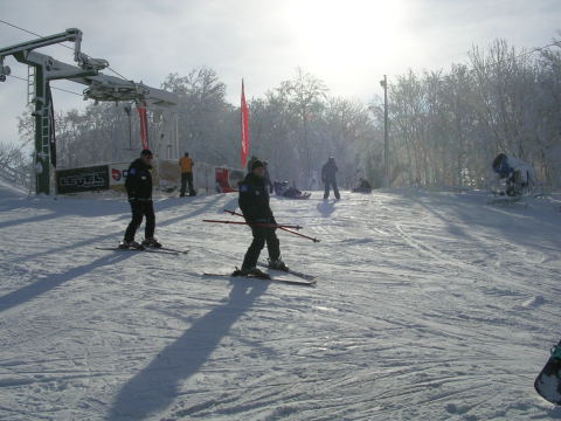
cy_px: 210
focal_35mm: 38
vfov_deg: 37.7
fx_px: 616
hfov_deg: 49.0
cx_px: 280
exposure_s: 1/988
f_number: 5.6
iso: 50
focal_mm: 5.8
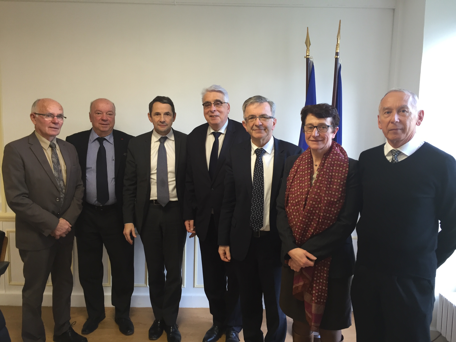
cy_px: 171
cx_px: 228
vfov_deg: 48.2
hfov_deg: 61.7
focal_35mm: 29
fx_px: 382
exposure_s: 1/33
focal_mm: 4.15
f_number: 2.2
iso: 80
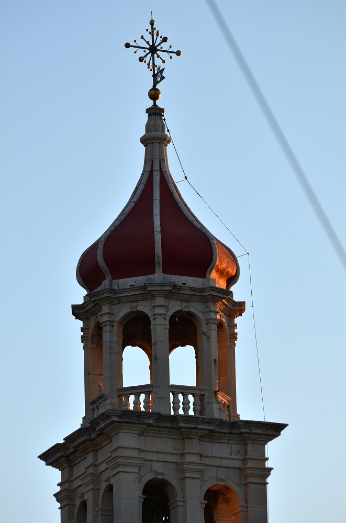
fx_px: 3369
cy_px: 262
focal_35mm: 232
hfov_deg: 5.9
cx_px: 173
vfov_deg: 8.9
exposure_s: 1/500
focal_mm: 155
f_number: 4.8
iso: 140
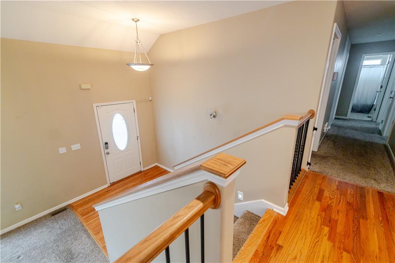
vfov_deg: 73.7
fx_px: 175
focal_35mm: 16
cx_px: 198
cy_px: 132
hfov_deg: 96.8
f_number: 4
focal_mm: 16
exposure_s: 1/100
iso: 500
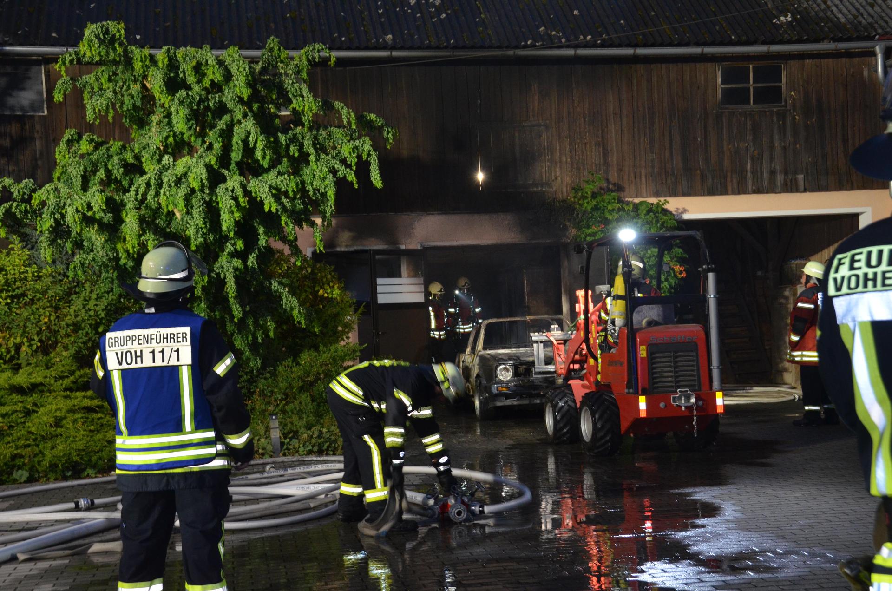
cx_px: 446
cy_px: 296
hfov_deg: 36.9
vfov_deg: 25.0
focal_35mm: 54
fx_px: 1335
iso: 1000
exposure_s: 1/30
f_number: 7.1
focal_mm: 36
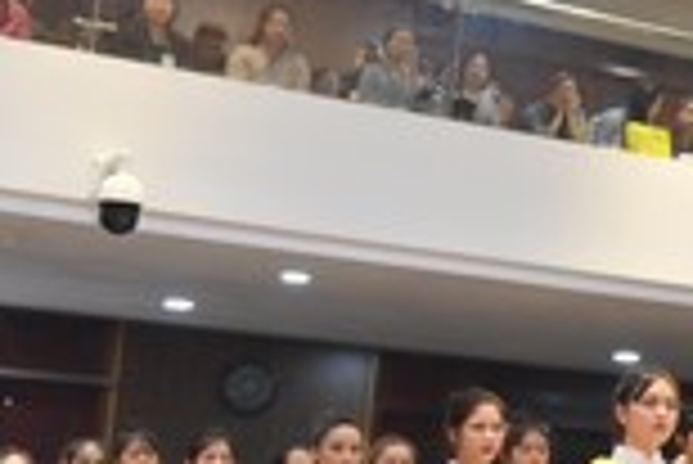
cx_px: 1386
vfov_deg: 11.6
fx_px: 2274
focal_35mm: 118
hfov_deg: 14.4
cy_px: 214
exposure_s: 1/125
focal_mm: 28
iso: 1250
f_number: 5
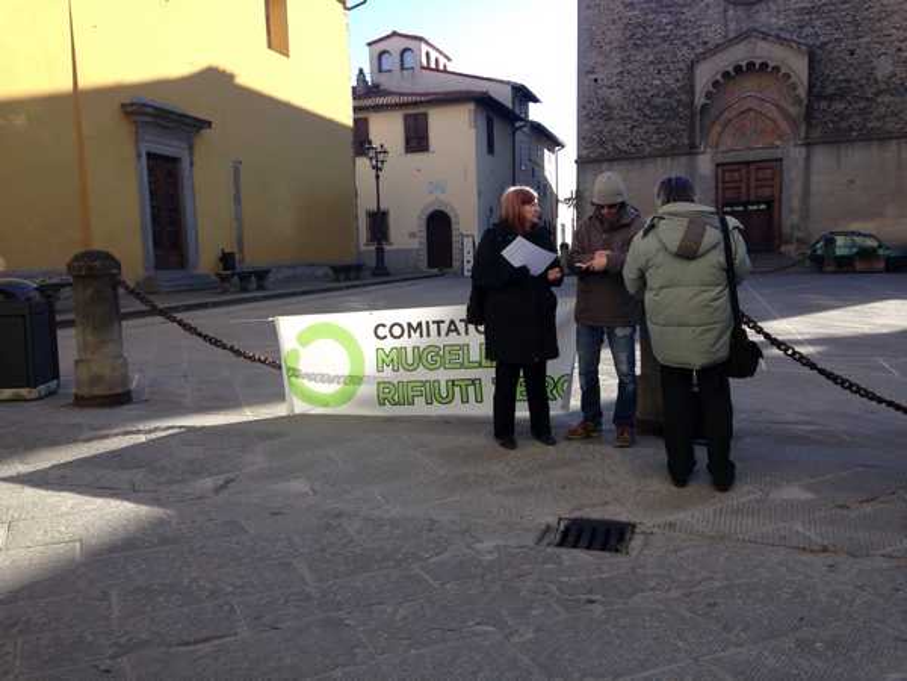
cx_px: 454
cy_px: 340
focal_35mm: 33
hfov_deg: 55.4
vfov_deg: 42.9
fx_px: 865
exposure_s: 1/553
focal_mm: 4.12
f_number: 2.4
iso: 50
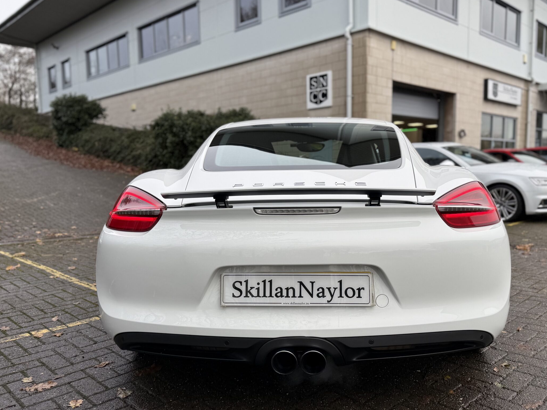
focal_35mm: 30
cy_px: 223
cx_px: 307
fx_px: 474
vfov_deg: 46.7
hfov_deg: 59.8
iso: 80
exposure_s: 1/559
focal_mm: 6.76
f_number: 1.78
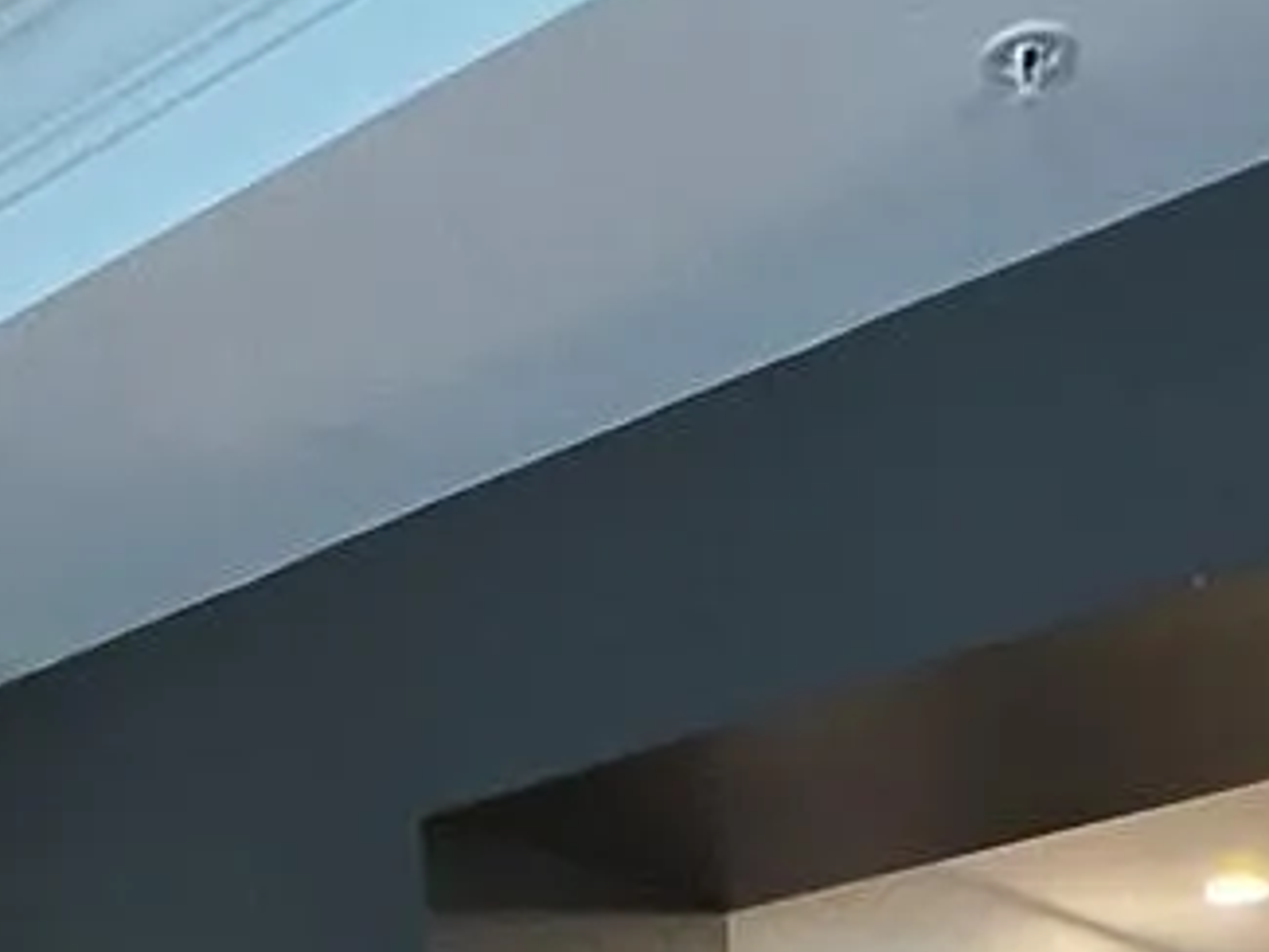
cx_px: 500
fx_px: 2347
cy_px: 1935
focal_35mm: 64
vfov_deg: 16.8
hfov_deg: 30.2
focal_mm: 1.57
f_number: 1.8
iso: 400
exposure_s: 1/60
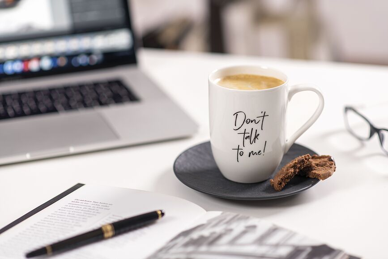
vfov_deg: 16.1
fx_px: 916
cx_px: 194
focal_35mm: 85
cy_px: 130
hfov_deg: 23.9
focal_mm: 85
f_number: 2.5
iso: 100
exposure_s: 1/40
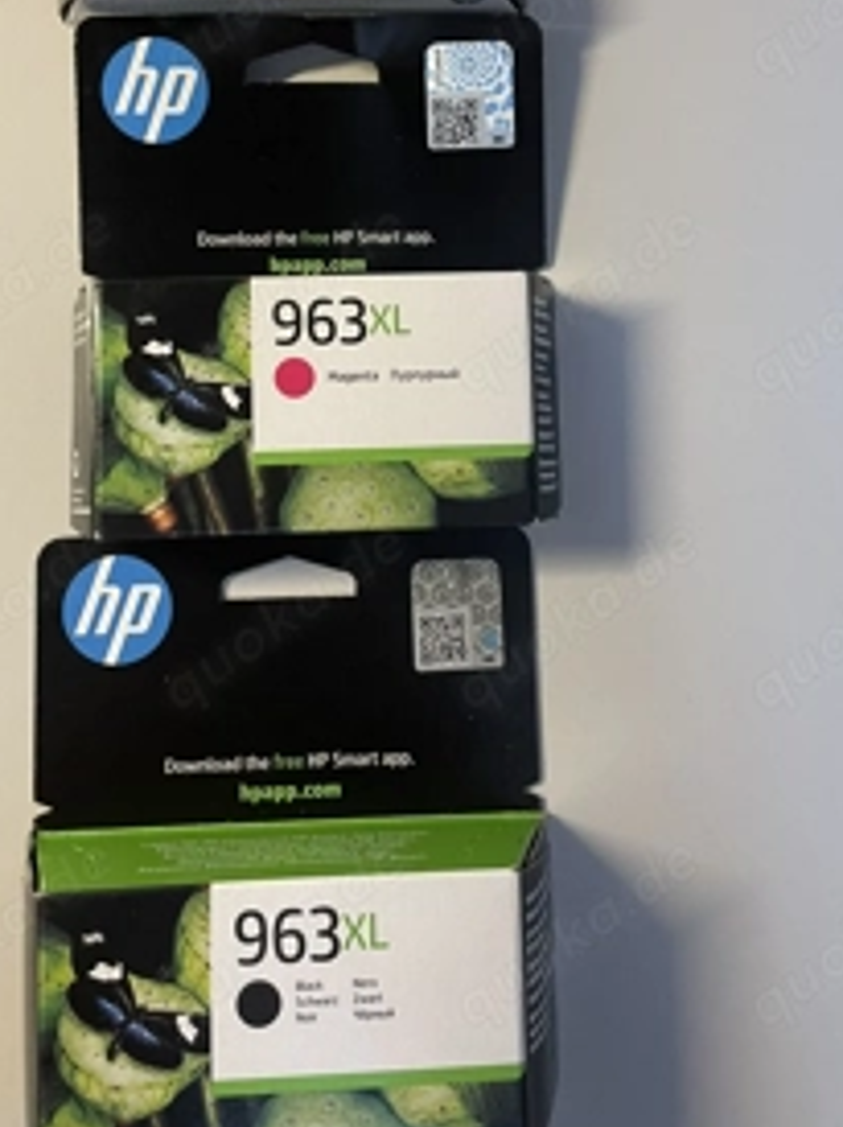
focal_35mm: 38
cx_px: 415
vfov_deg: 48.0
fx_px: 1236
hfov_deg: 37.7
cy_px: 358
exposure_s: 1/50
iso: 125
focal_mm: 4.2
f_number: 1.6
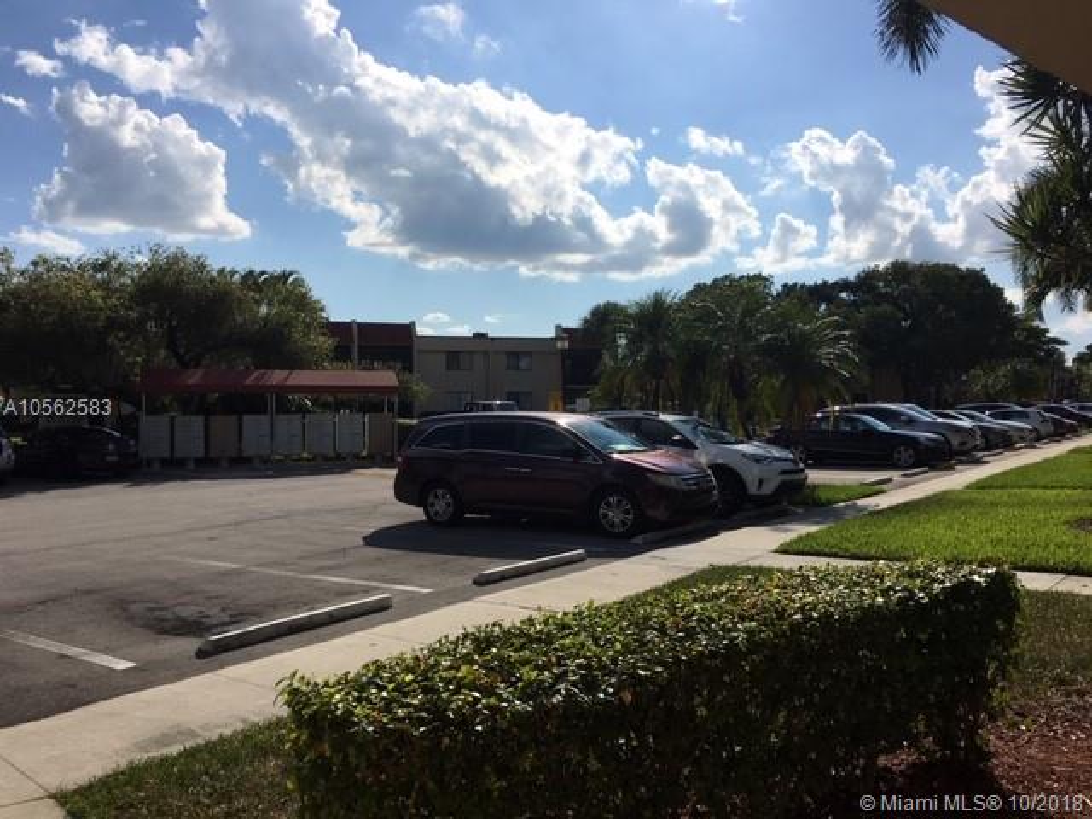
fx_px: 915
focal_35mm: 29
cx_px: 546
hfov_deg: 61.7
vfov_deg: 48.2
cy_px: 410
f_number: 2.2
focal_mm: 4.15
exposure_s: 1/4274
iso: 25
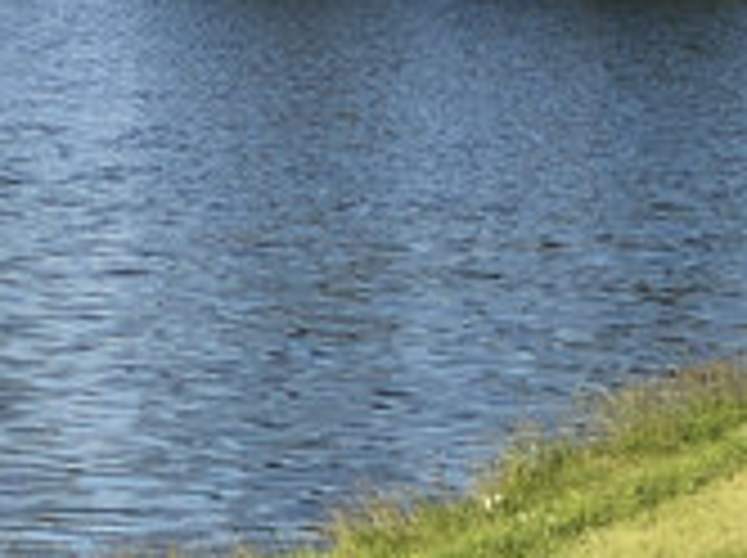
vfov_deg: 6.1
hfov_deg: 8.1
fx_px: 5172
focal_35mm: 240
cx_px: -410
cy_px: -351
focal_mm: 6.6
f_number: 2.8
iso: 20
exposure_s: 1/522
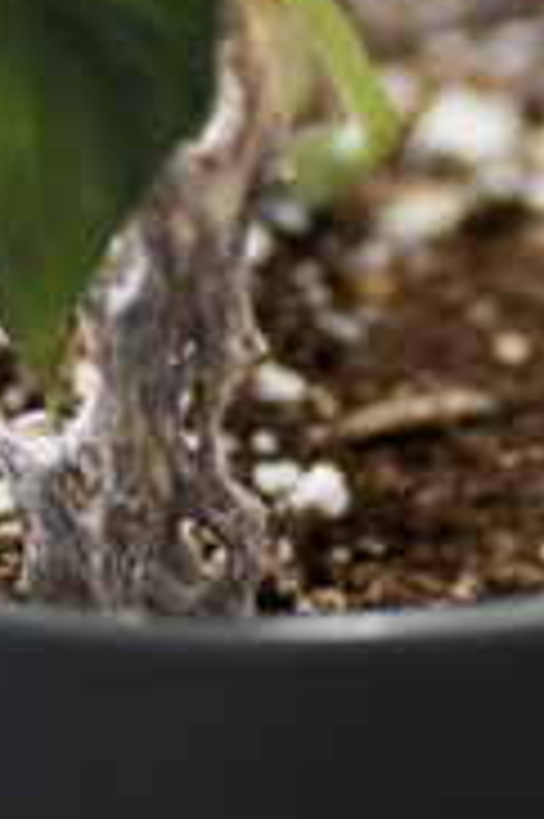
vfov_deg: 4.3
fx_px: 10877
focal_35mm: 479
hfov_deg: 2.9
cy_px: -500
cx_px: 70
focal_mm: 85
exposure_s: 1/40
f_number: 1.8
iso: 400
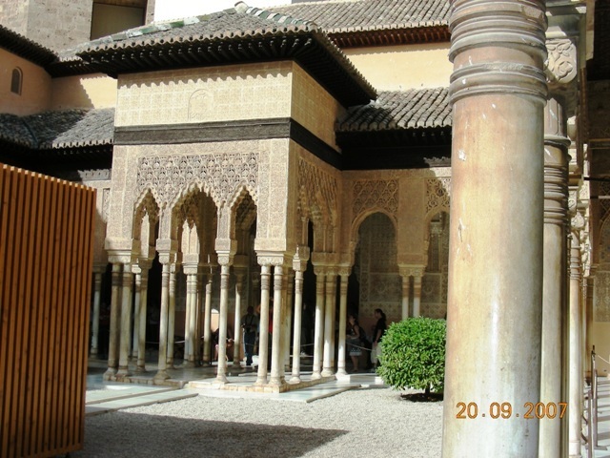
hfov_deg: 42.9
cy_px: 229
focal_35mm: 44
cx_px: 305
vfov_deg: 32.9
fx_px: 775
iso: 50
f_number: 4
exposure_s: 1/504
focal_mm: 7.4
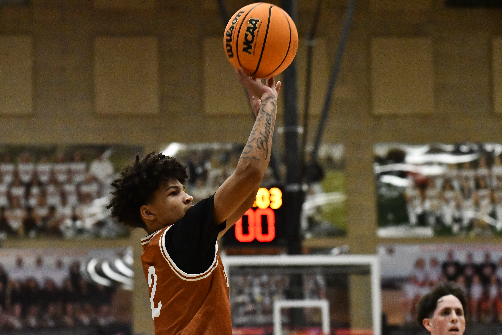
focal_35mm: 183
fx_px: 2552
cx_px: 251
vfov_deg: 7.5
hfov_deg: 11.2
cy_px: 168
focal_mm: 122
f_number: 4
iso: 10000
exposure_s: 1/1000
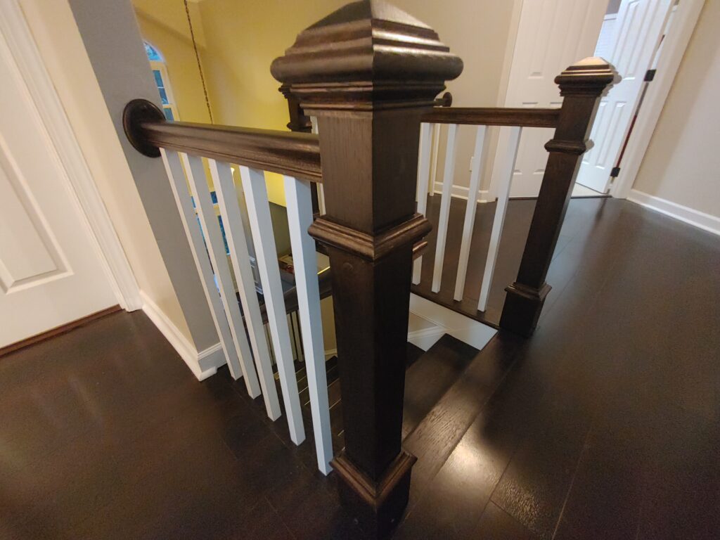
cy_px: 270
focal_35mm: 15
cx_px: 360
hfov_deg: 98.2
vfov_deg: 81.7
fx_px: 312
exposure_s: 1/17
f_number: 2.2
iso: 750
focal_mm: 1.6
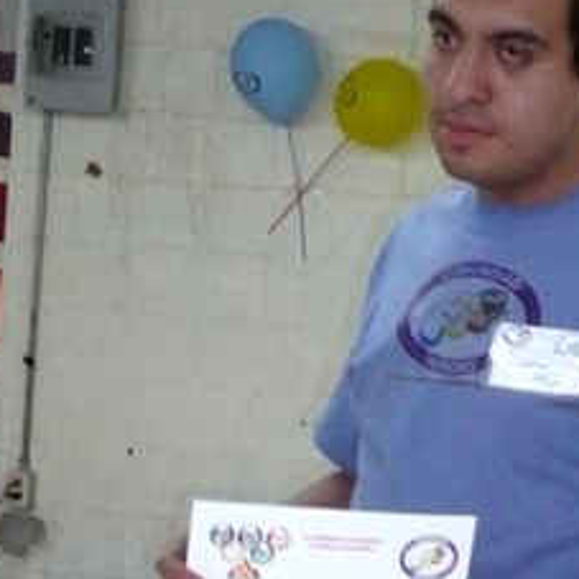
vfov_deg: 7.1
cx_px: 474
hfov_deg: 7.1
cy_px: 449
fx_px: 4636
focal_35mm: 245
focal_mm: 17.4
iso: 640
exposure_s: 1/30
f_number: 5
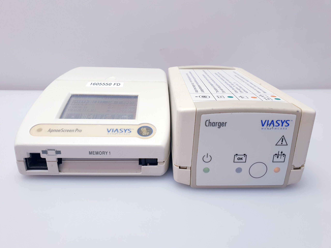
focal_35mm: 26
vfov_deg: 53.1
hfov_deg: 67.3
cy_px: 124
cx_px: 166
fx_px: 249
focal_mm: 4.3
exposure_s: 1/100
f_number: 2.4
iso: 80
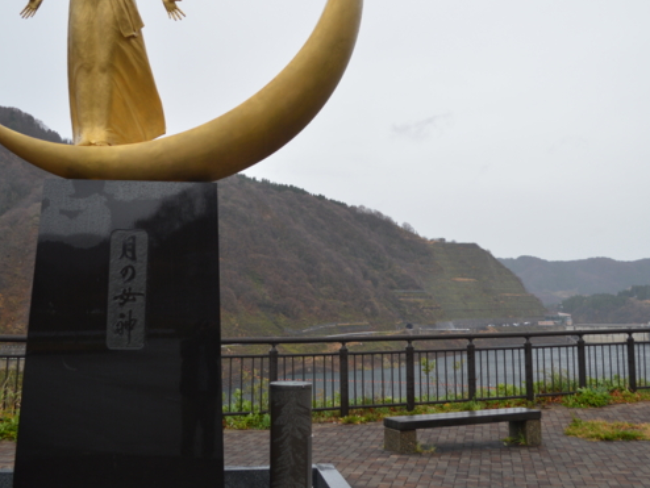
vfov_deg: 34.0
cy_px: 155
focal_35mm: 42
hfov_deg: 44.8
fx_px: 789
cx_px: 336
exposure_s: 1/30
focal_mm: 18
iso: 110
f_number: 4
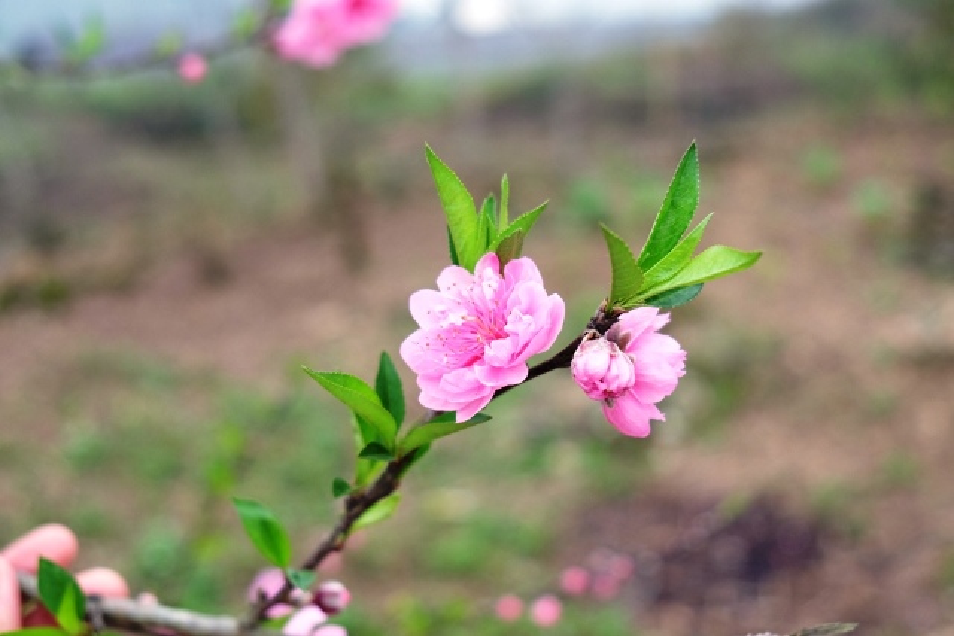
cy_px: 318
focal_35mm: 38
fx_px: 1007
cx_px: 477
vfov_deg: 35.1
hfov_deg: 50.7
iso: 400
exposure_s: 1/140
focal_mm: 25.4
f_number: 3.2
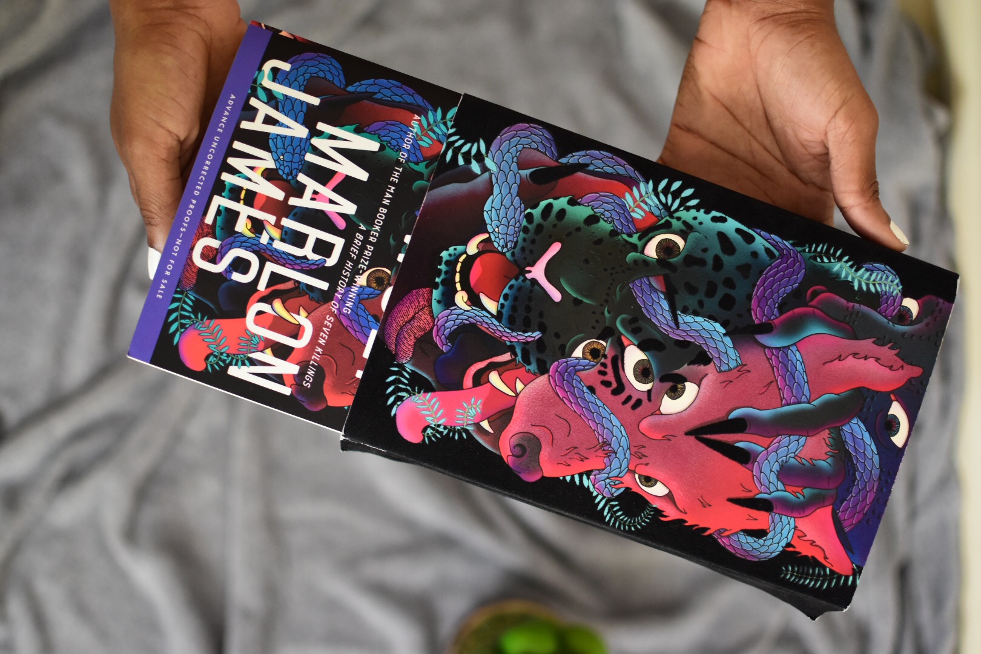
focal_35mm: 52
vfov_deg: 25.8
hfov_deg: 37.9
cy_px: 327
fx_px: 1431
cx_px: 490
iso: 1000
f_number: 1.8
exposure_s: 1/200
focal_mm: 35
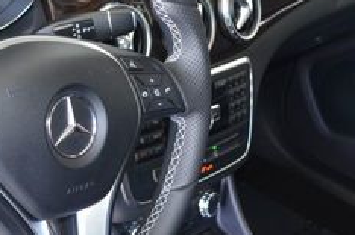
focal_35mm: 82
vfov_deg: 16.6
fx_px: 807
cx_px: 15
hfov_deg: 23.9
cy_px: 152
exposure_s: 1/60
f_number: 3.8
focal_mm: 20
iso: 720
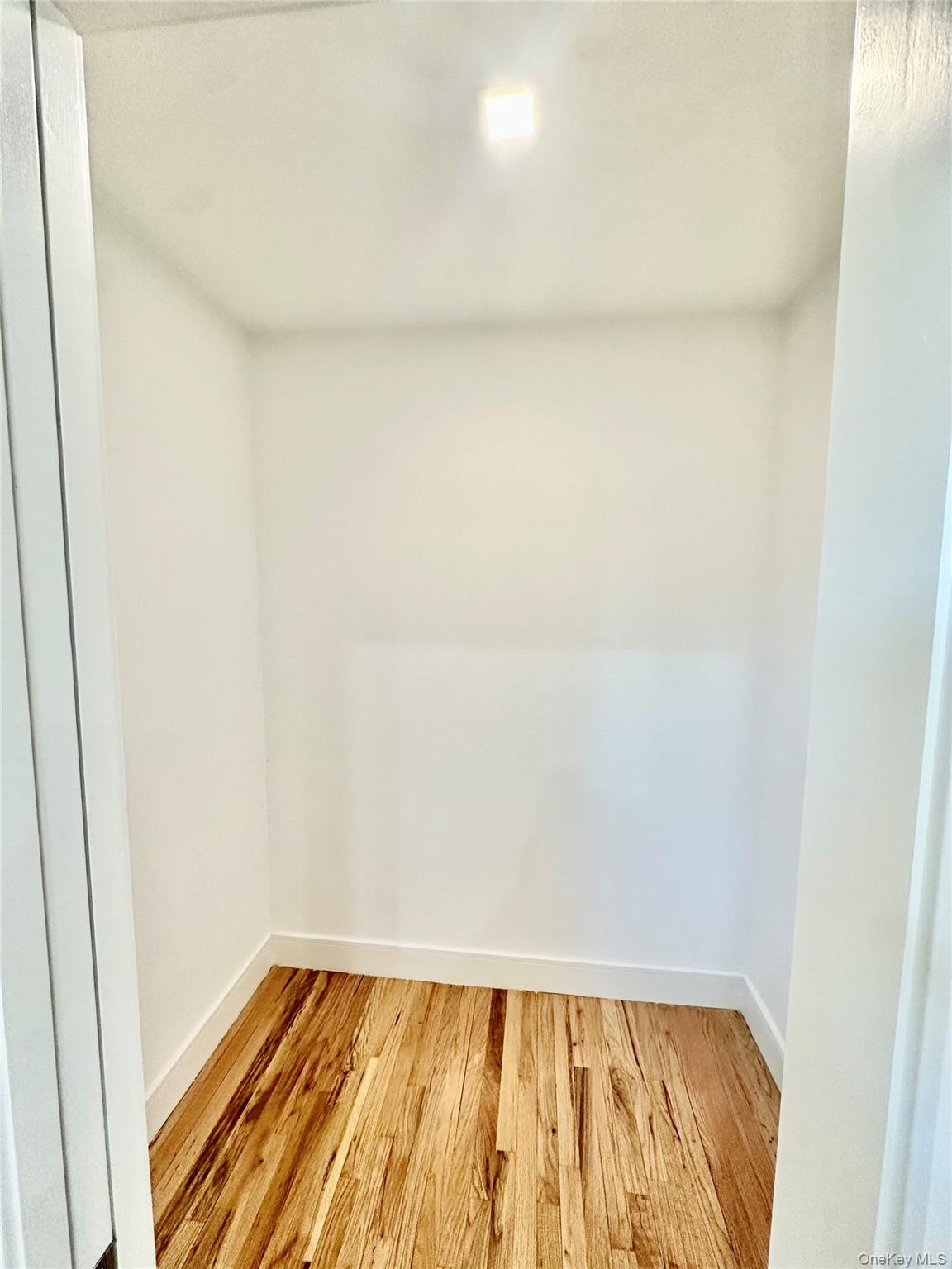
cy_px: 634
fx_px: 513
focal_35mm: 14
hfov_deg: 85.7
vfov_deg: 102.1
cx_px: 476
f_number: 2.2
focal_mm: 2.22
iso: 200
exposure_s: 1/120
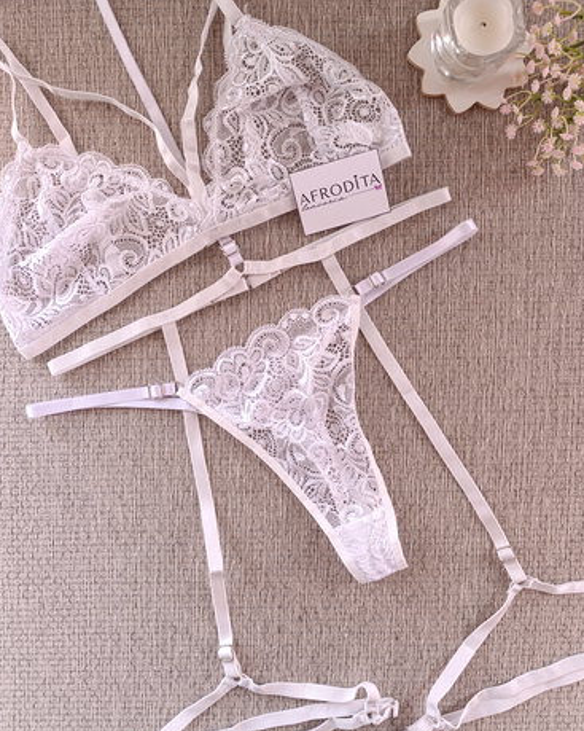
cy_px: 332
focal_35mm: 26
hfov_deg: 54.9
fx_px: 562
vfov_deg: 65.9
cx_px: 280
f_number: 1.6
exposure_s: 1/100
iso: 320
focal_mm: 6.14
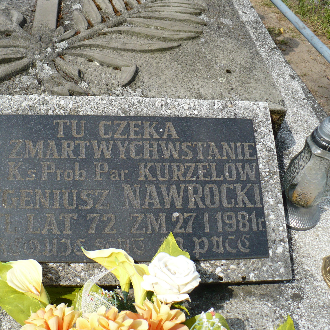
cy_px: 165
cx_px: 132
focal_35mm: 44
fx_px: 475
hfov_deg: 38.2
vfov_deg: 38.3
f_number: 2.8
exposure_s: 1/1300
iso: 100
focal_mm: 6.1
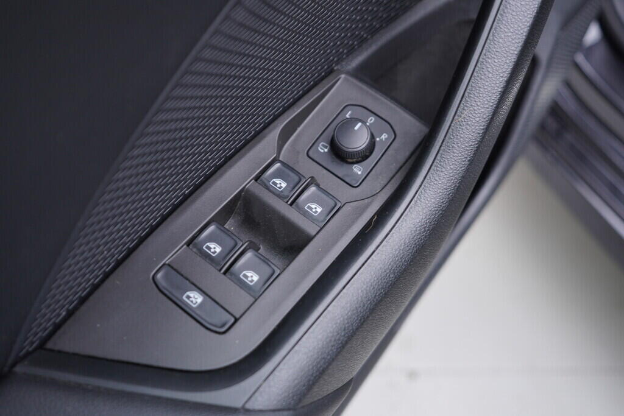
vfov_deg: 36.9
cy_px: 208
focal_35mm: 36
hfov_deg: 53.1
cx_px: 312
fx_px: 624
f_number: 2.8
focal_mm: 24
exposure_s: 1/40
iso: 160
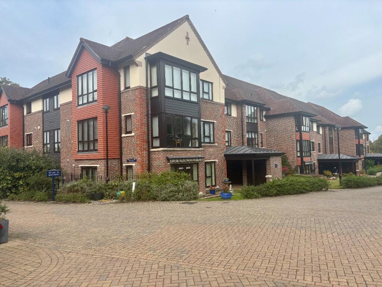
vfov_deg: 53.1
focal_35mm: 26
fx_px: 287
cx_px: 191
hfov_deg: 67.3
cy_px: 144
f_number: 1.6
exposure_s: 1/2288
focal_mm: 5.96
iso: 50
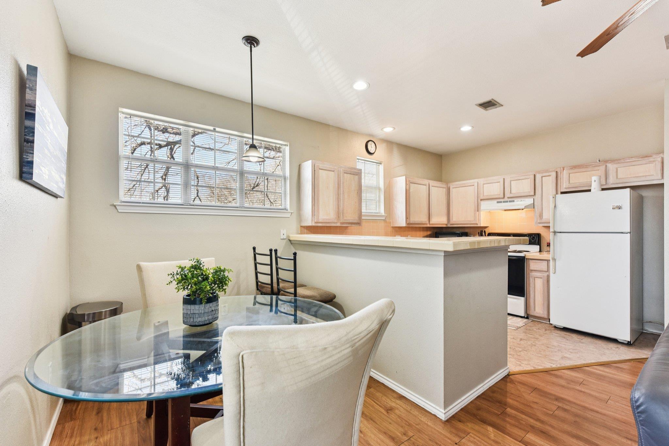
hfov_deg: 100.4
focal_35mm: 15
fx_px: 279
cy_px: 223
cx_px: 334
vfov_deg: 77.3
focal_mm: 15
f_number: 8
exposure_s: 1/15
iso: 250
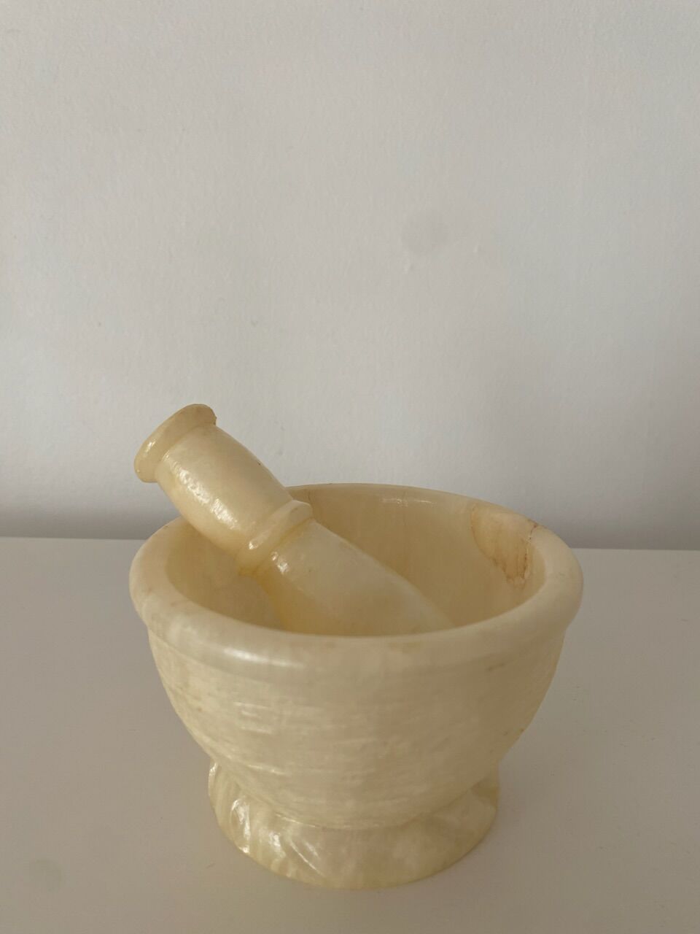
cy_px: 467
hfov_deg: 53.1
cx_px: 350
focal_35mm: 26
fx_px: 701
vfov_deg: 67.3
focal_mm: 4.25
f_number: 1.8
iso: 100
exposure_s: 1/121
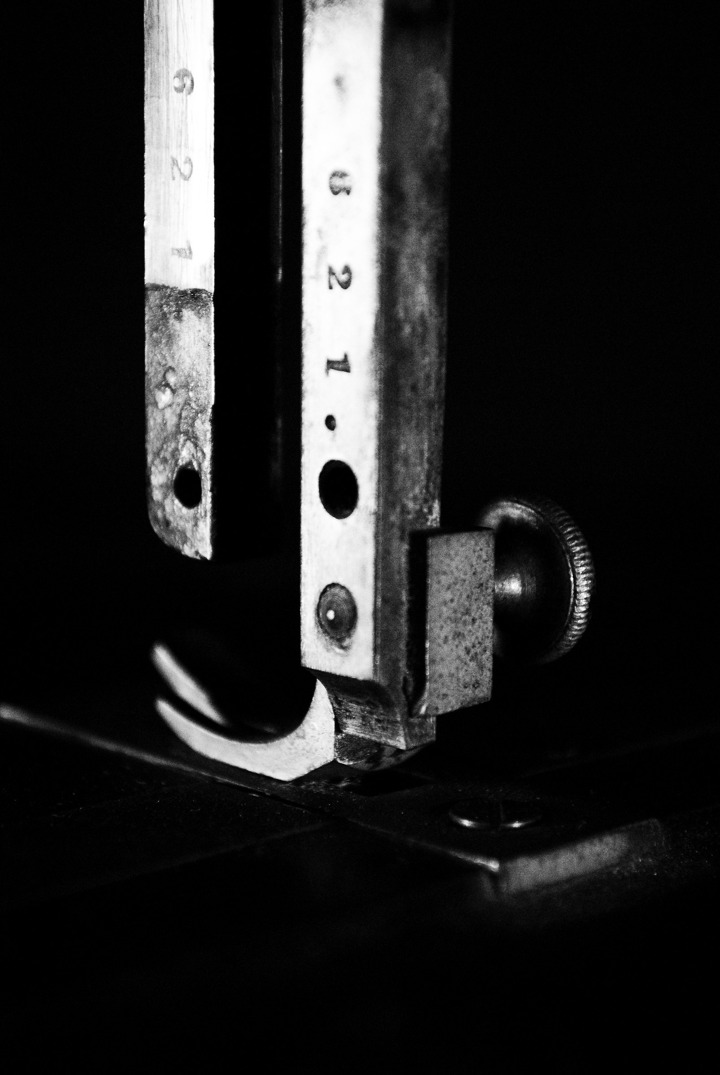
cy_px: 538
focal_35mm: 82
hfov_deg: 16.6
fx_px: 2468
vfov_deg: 24.6
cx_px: 360
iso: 800
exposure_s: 1/60
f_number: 5.6
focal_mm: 55
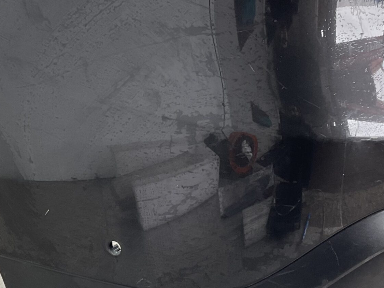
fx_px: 732
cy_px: 152
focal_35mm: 66
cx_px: 219
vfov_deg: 22.3
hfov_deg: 29.3
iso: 32
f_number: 1.8
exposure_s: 1/120
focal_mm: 3
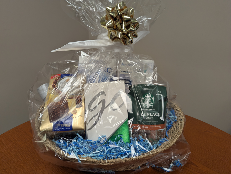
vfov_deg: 57.0
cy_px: 87
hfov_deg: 71.5
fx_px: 160
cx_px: 116
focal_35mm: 24
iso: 78
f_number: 1.85
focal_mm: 6.81
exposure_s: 1/120
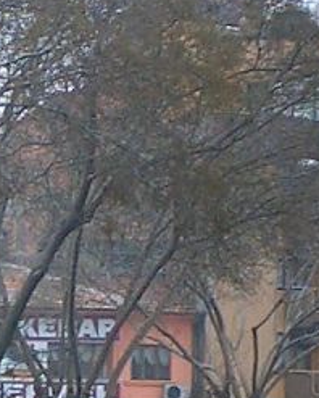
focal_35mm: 187
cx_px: -230
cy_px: 546
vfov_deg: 10.1
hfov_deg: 8.0
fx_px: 2204
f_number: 3.5
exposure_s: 1/160
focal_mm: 5.6
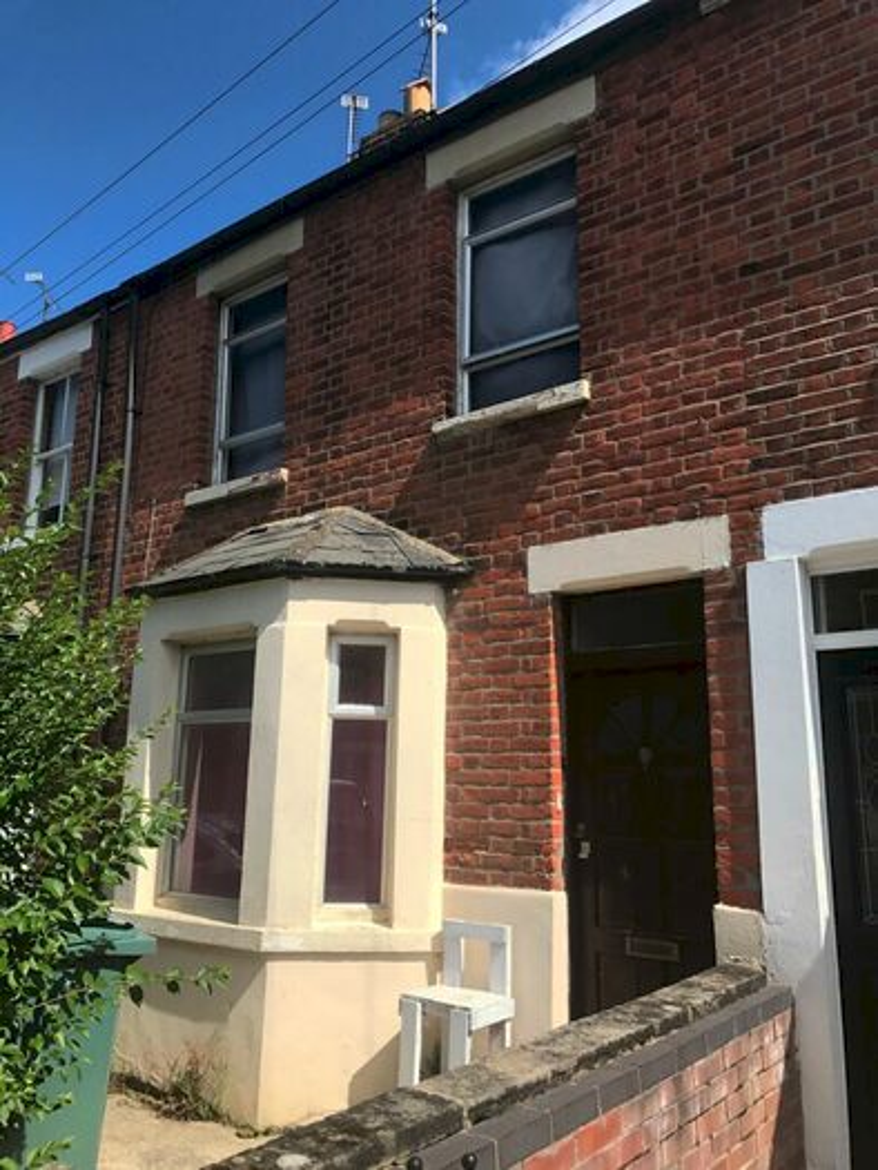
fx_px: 947
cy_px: 585
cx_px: 439
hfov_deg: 49.8
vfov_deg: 63.4
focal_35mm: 28
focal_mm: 3.99
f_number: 1.8
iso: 20
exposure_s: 1/2457
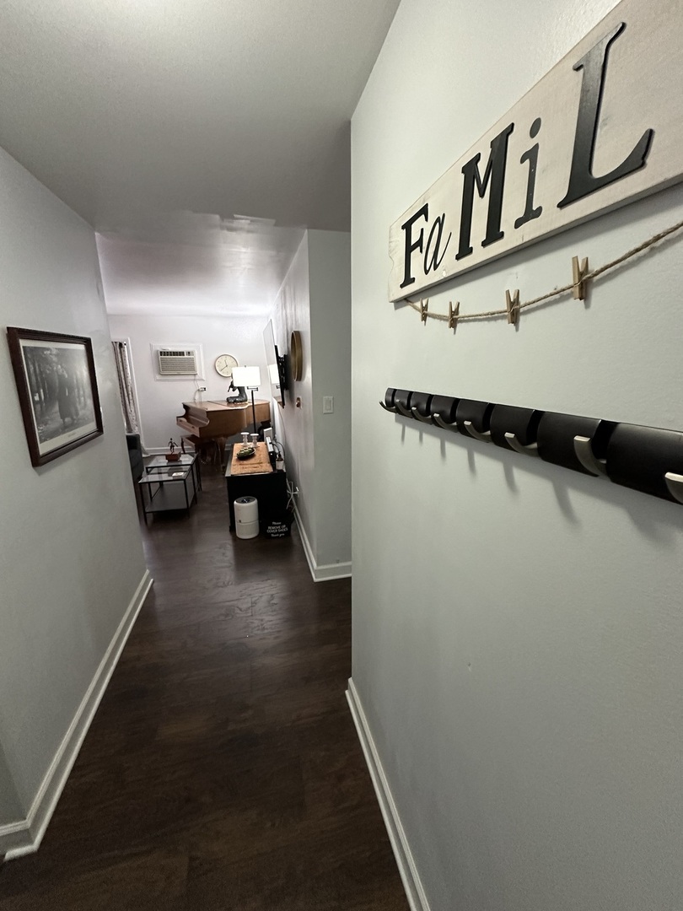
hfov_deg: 85.7
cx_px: 342
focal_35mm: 14
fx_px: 368
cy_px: 456
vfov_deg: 102.1
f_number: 2.2
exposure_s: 1/60
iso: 500
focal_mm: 2.22
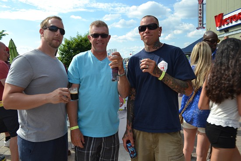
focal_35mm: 30
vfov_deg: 43.6
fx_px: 201
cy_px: 80
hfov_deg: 61.9
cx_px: 120
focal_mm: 20
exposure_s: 1/125
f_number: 5.6
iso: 100
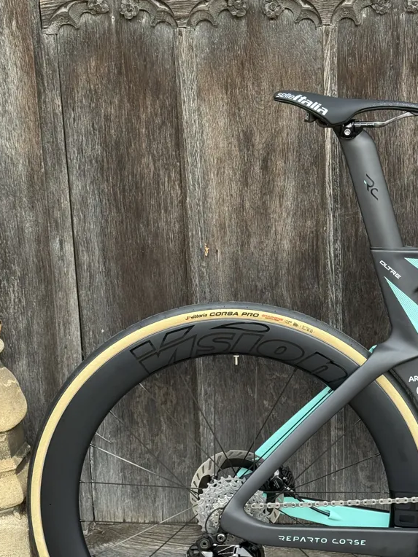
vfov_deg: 28.9
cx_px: 288
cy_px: 350
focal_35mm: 67
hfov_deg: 21.8
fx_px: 1079
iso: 160
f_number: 1.78
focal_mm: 6.76
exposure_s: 1/114
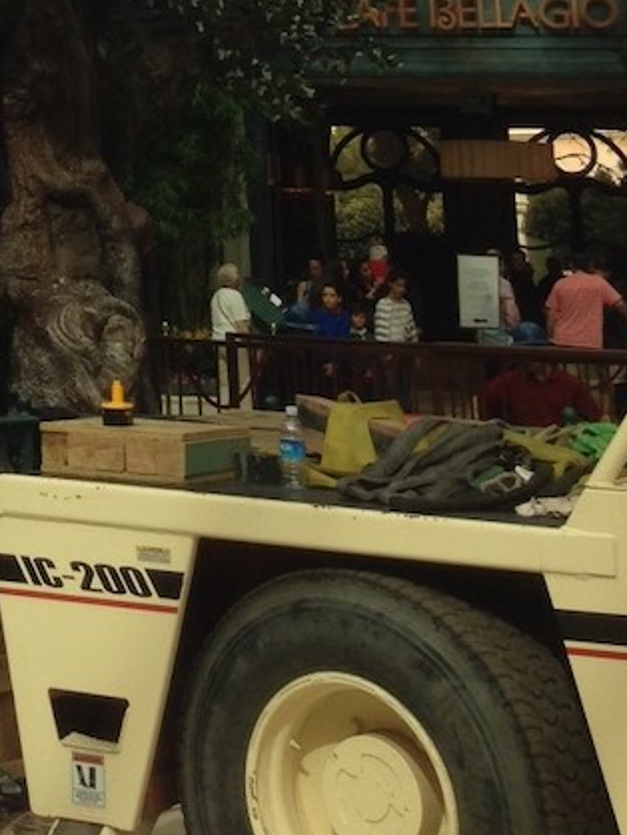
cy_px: -419
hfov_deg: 13.9
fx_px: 2437
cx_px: -254
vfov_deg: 17.5
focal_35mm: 101
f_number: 2.4
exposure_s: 1/398
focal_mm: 4.12
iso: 50
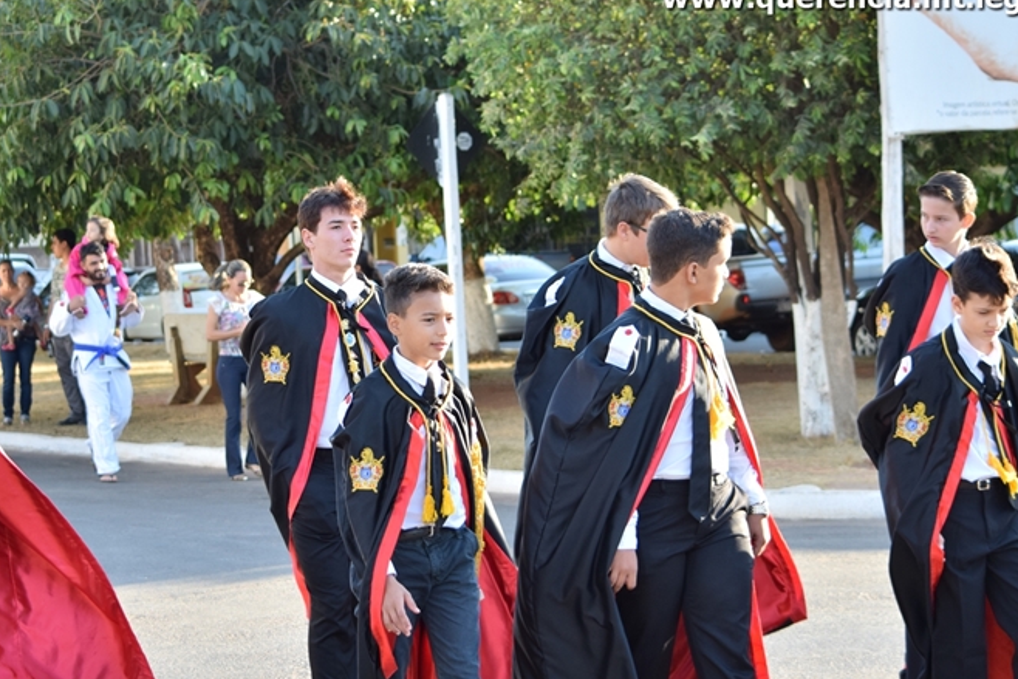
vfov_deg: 11.5
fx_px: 3366
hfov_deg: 17.2
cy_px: 435
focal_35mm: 119
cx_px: 404
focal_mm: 58
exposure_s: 1/200
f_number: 4.5
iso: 200
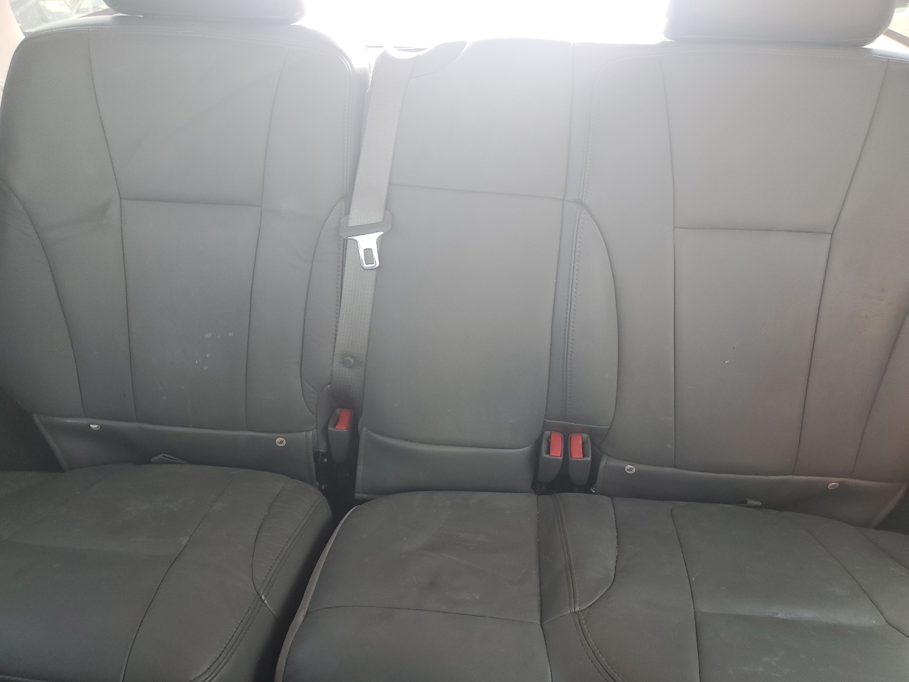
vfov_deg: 53.1
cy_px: 341
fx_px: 683
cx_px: 454
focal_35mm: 26
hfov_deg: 67.3
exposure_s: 1/60.2
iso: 71
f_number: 1.5
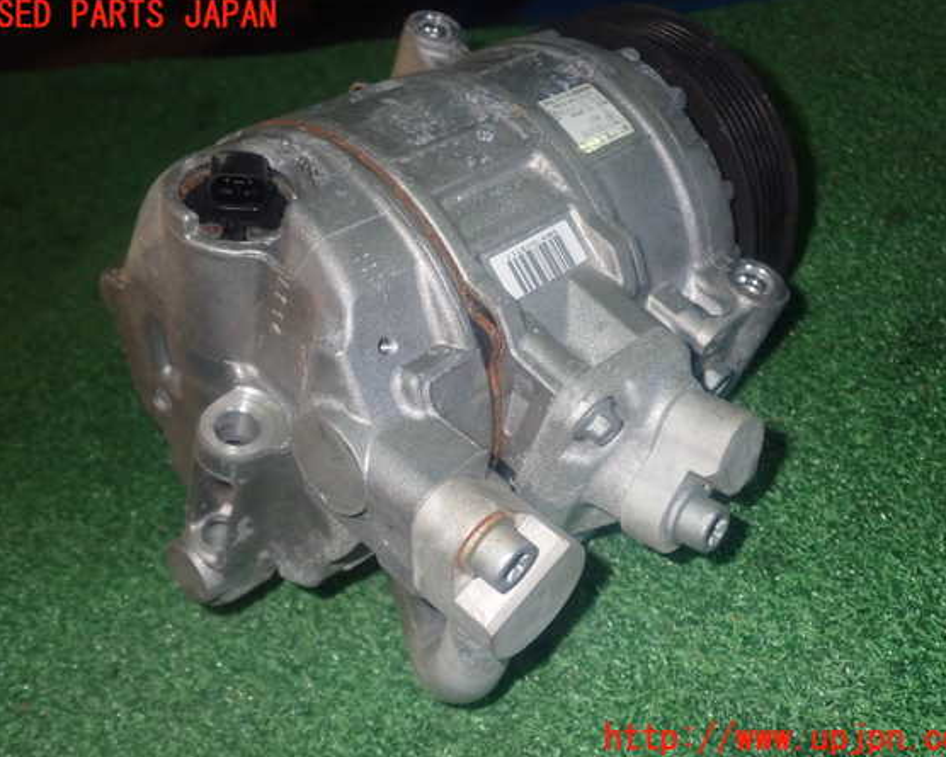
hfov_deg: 45.8
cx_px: 478
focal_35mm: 40
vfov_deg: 37.3
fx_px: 1120
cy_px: 378
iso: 640
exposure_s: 1/40
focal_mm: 6.83
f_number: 8
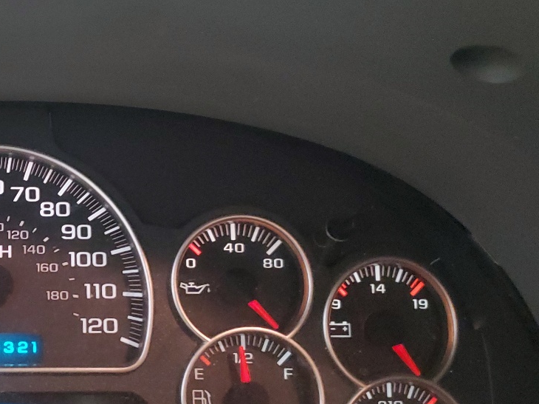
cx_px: -10
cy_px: 272
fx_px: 887
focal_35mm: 57
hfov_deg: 31.1
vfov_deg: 25.5
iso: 337
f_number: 1.5
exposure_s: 1/15
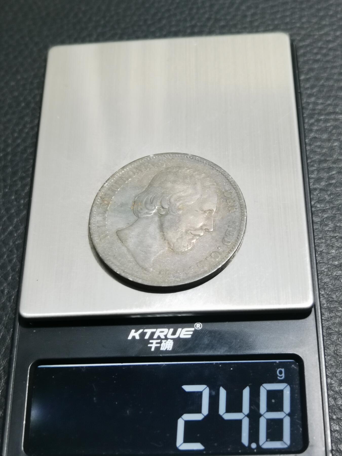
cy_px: 228
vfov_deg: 34.9
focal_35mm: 55
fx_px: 725
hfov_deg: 26.6
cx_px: 171
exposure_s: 1/50
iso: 125
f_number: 1.9
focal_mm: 6.67
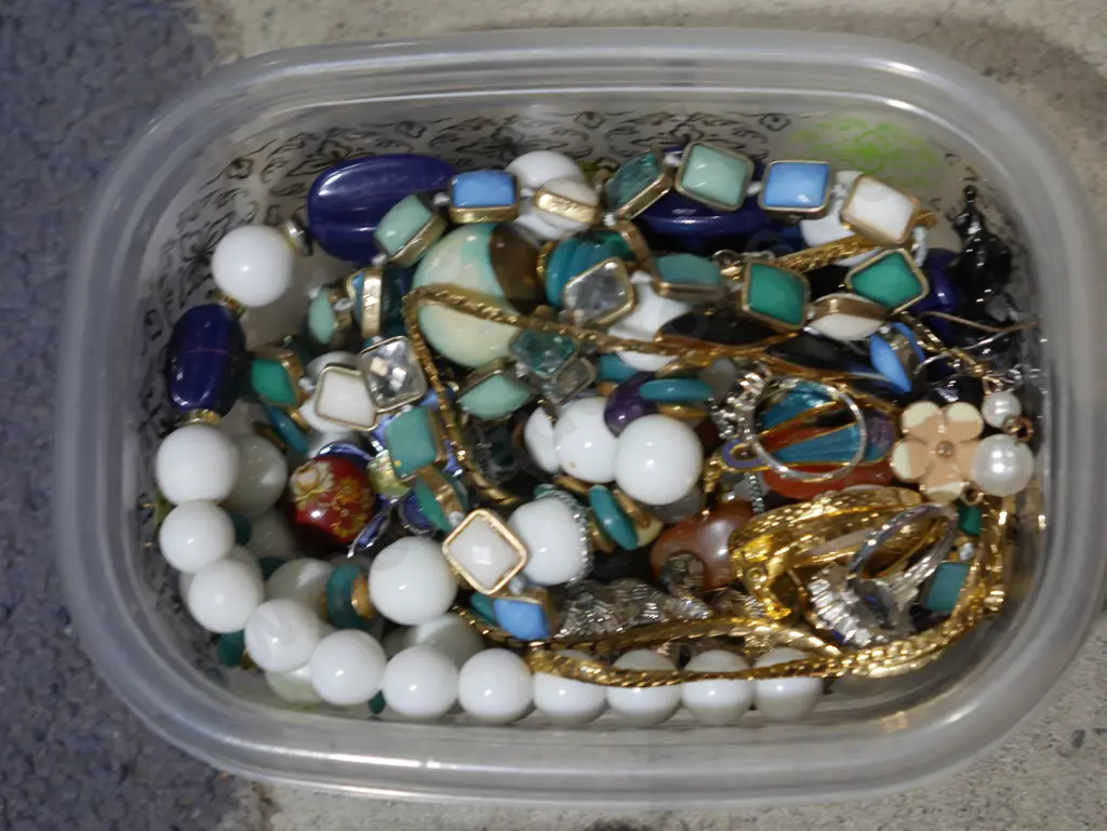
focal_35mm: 78
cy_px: 416
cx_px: 554
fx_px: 2496
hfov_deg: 25.0
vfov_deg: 18.9
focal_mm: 39
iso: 800
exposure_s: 1/100
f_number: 5.6
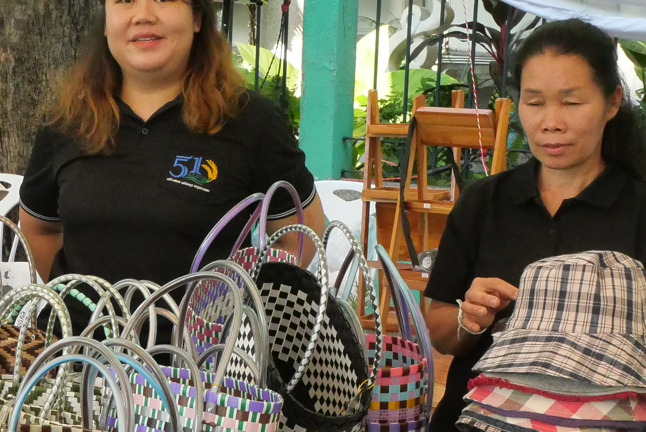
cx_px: 194
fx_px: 1473
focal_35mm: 82
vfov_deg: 16.6
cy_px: 341
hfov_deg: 24.6
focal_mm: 15
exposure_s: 1/500
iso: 3200
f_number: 8
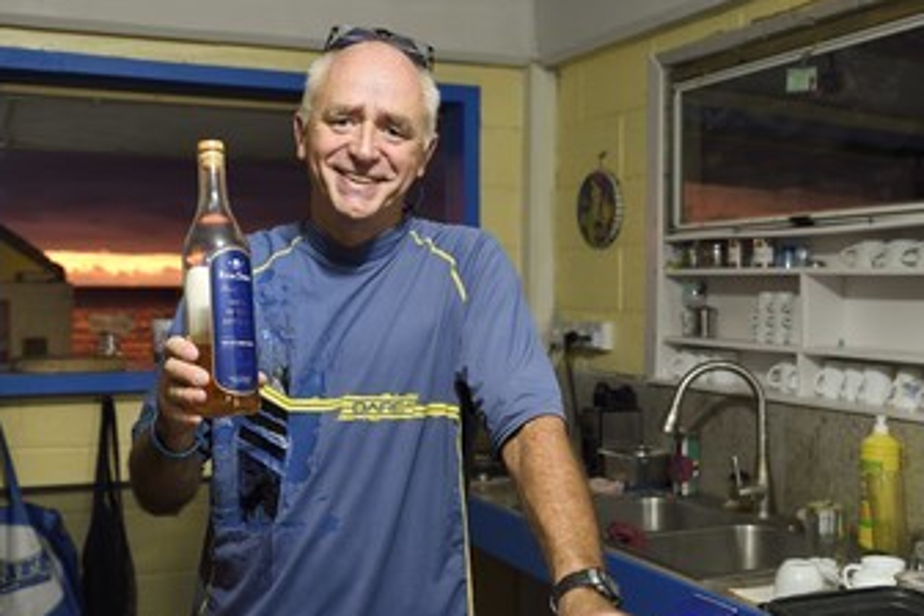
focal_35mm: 45
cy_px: 316
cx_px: 446
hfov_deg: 43.6
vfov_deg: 29.9
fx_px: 1155
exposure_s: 1/25
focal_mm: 36
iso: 1600
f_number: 5.6
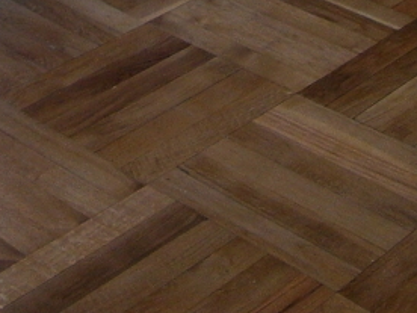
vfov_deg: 11.5
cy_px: -361
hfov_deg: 17.4
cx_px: 165
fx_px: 1361
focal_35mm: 113
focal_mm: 4.7
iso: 125
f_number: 2.8
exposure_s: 1/30
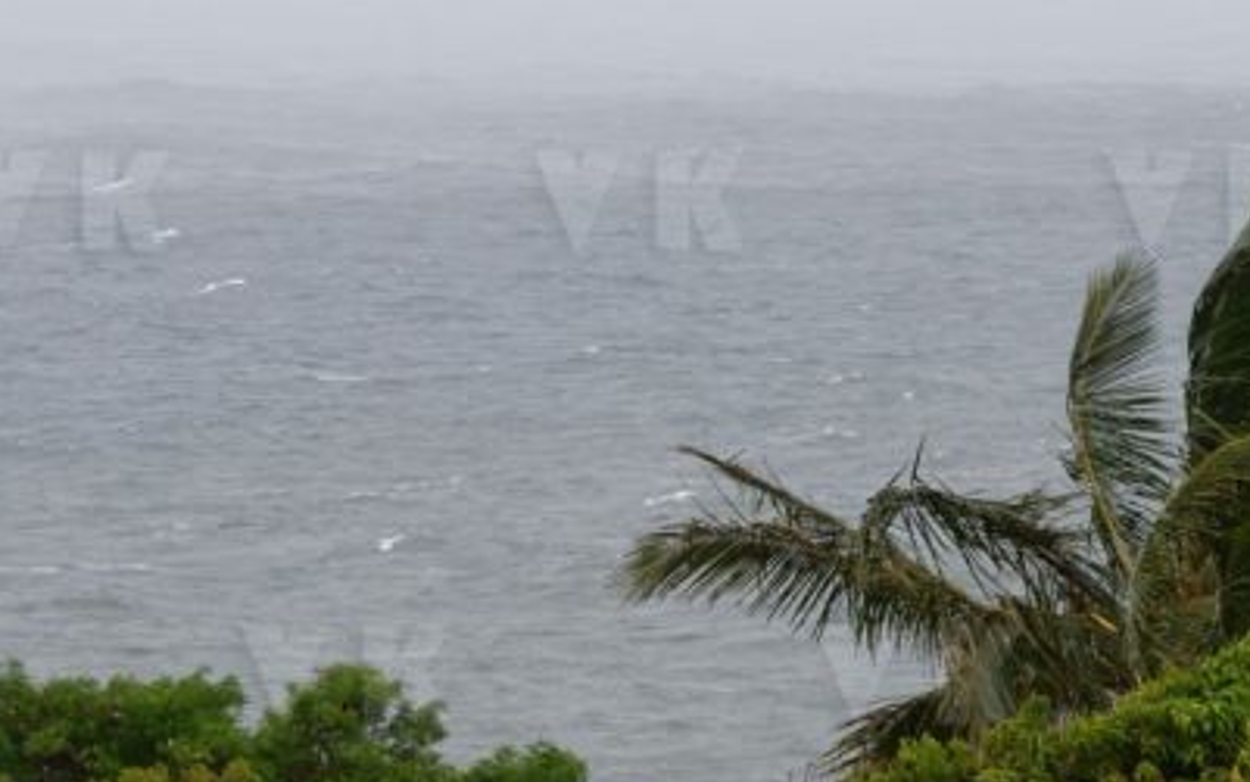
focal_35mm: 563
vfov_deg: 2.3
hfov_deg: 3.7
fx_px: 19188
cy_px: 296
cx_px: 916
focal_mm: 185
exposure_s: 1/400
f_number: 11
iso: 200
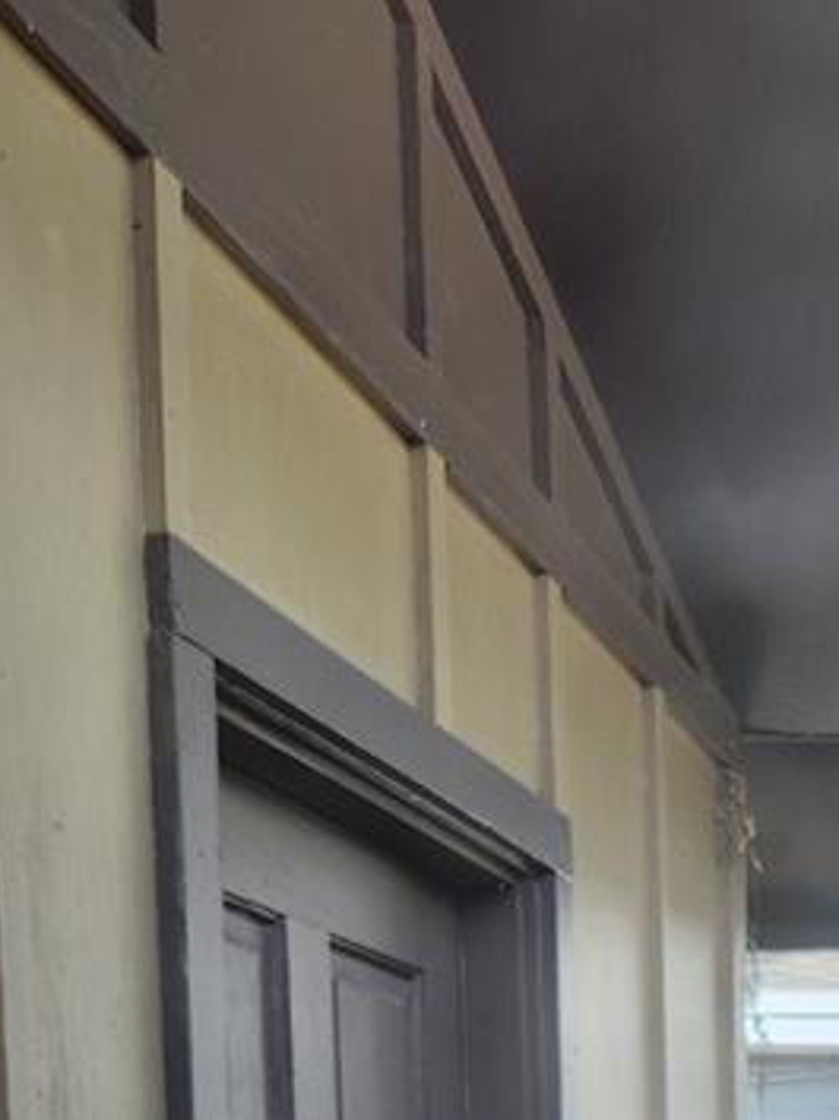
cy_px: 1743
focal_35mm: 78
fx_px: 2524
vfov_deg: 20.8
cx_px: 1111
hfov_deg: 17.6
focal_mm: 5.4
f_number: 1.8
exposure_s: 1/215
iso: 20
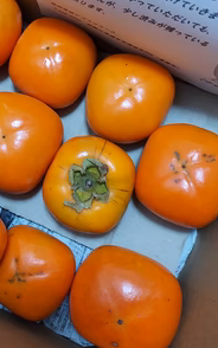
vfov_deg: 53.5
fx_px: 342
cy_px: 135
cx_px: 52
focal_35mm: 36
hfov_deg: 34.6
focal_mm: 4.6
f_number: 2
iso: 500
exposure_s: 1/25
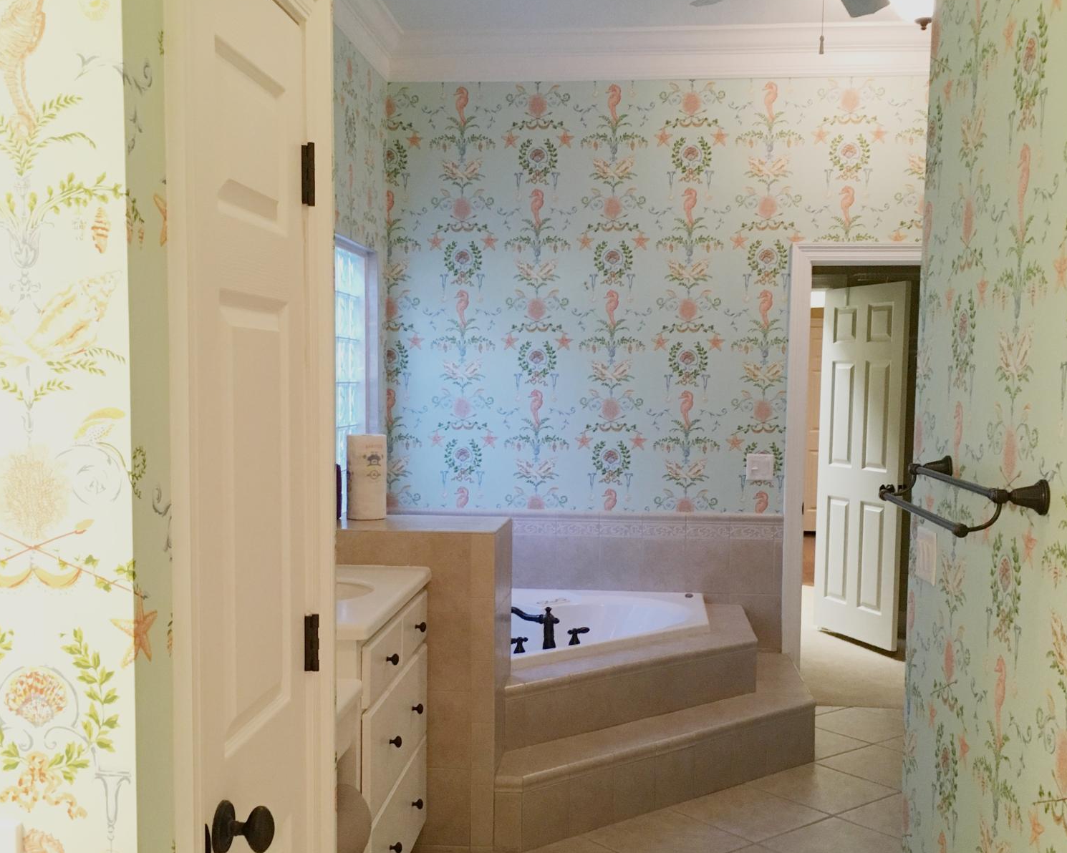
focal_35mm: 38
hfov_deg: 47.9
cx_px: 534
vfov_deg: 39.1
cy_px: 476
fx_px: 1200
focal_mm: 4.15
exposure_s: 1/30
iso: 125
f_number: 2.2
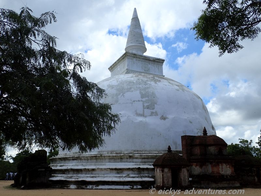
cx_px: 130
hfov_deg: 56.8
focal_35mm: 32
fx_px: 241
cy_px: 98
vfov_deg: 44.2
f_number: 9
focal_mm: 5.87
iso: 100
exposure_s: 1/160
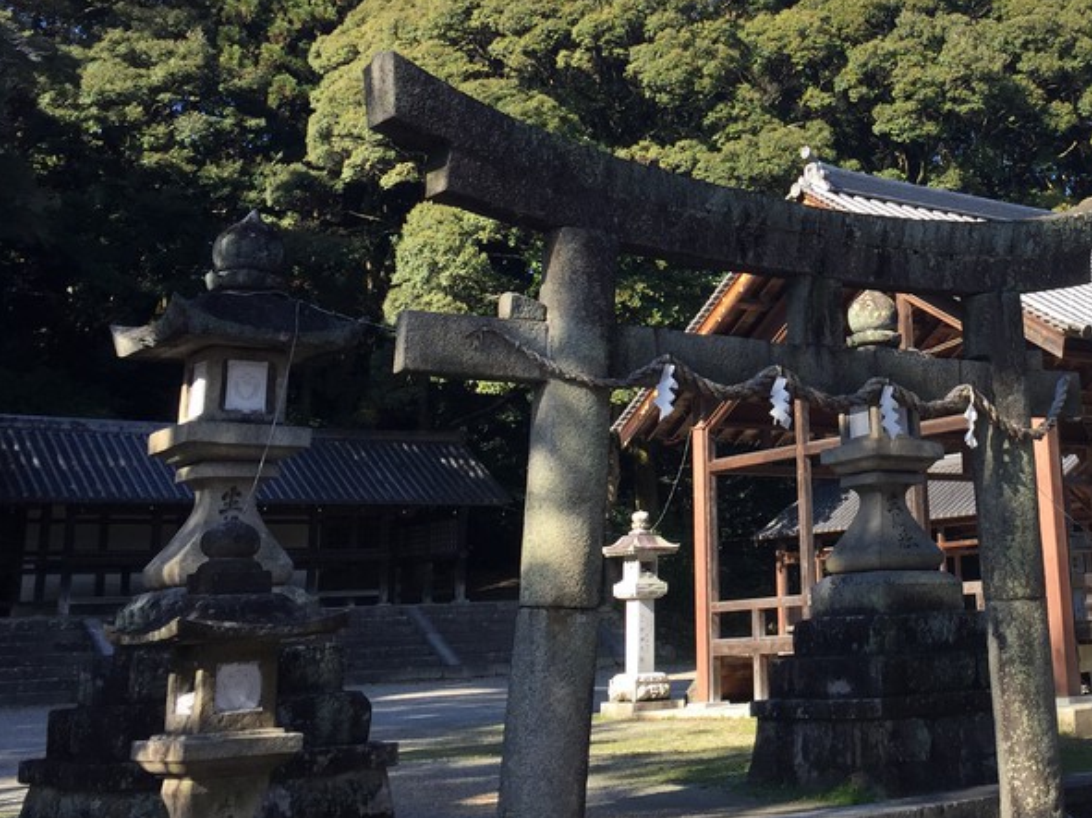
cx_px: 848
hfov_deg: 35.8
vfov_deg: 27.5
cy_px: 169
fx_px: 1640
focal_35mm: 52
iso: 32
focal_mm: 4.15
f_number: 2.2
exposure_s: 1/590
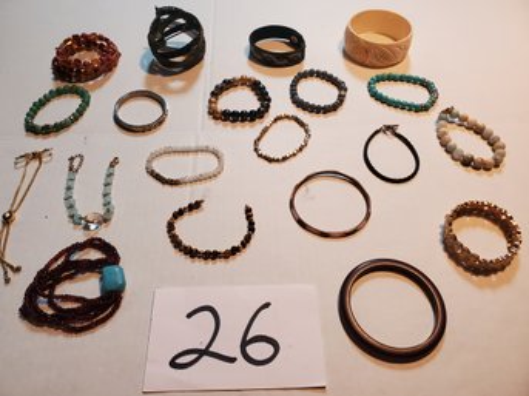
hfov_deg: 67.3
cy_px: 198
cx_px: 264
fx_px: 397
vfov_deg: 53.0
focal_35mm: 26
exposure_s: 1/40
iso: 250
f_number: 2.4
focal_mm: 4.3
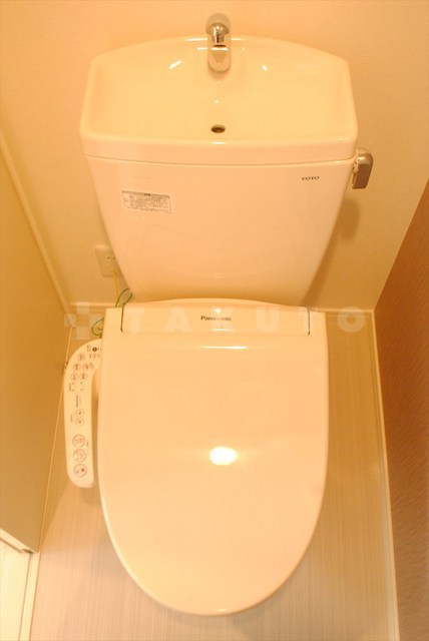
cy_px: 320
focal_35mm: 52
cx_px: 214
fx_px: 936
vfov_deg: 37.8
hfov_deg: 25.8
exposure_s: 1/40
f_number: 5
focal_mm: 35
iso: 1600
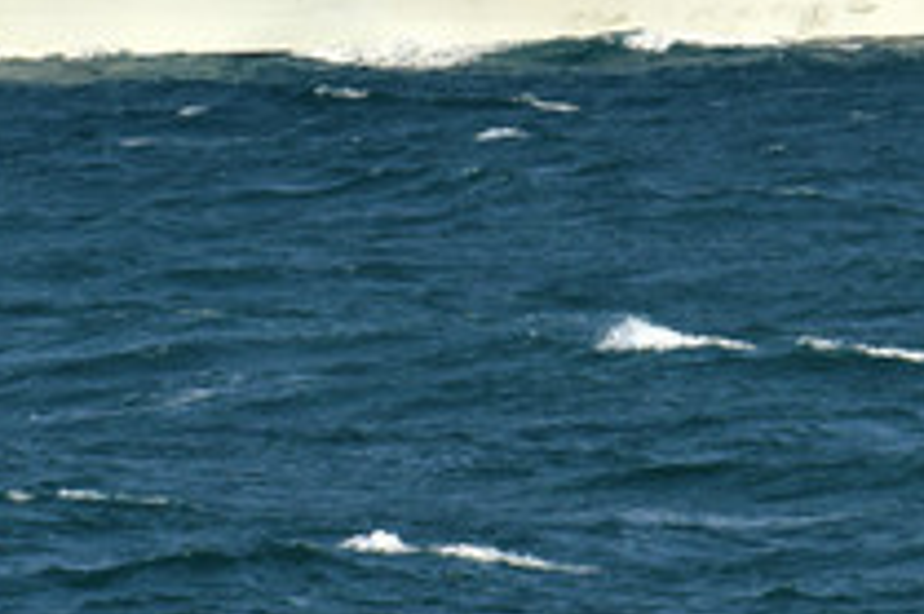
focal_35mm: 853
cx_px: 526
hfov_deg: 2.4
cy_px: -398
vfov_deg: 1.6
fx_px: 21876
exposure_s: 1/400
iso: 200
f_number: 10
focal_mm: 165
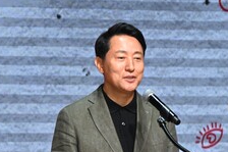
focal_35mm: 522
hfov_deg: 4.0
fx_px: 3303
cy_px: 181
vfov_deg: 2.6
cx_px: 146
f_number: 6.3
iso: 3200
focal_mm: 195
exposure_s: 1/667
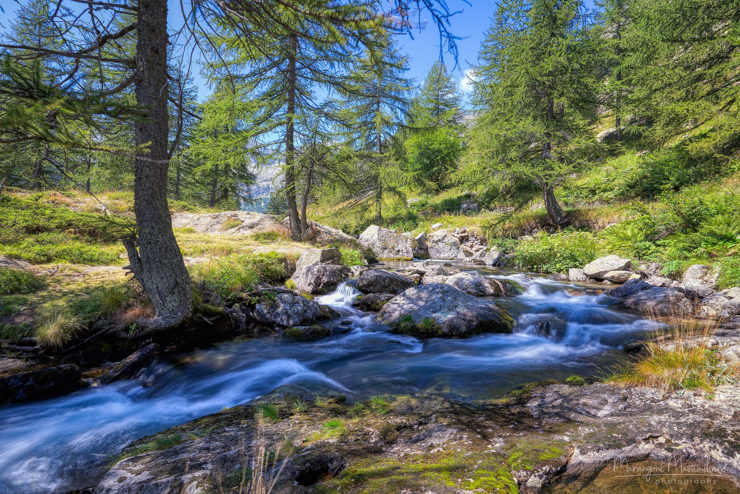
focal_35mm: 18
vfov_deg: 67.4
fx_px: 370
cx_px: 370
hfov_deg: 90.0
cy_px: 247
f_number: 11
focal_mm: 18
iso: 100
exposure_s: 1/1.59
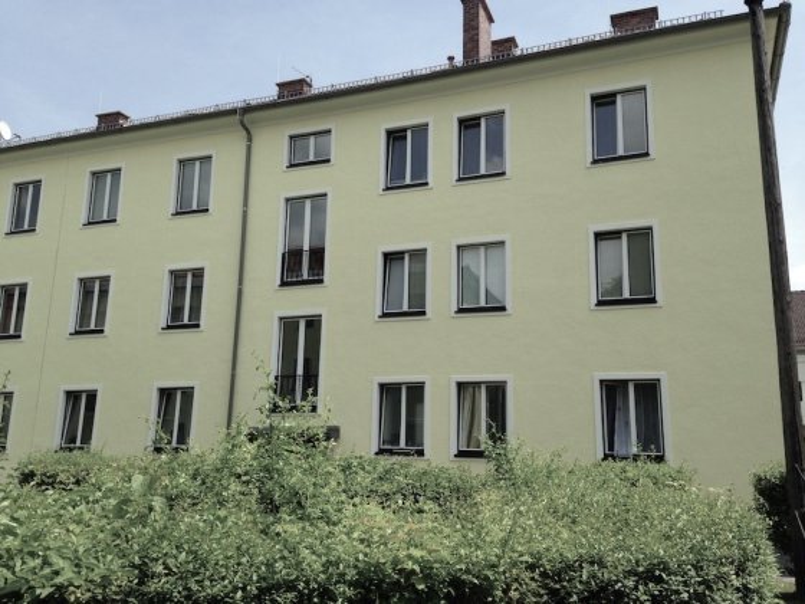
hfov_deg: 55.4
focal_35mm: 33
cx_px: 402
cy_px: 302
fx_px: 767
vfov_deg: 42.9
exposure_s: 1/1506
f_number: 2.4
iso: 50
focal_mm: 4.12
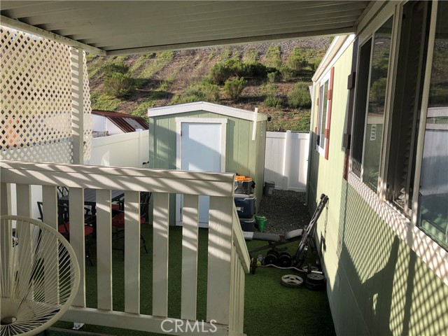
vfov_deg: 49.7
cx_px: 224
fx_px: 362
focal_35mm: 28
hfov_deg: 63.4
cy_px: 168
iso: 20
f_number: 1.8
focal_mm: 3.99
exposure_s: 1/934
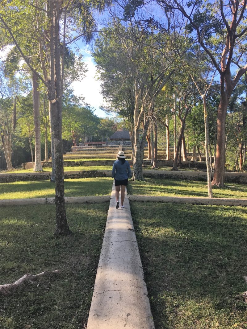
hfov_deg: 48.2
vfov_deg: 61.7
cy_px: 164
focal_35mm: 29
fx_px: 276
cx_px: 124
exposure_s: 1/460
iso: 25
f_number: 2.2
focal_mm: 4.15
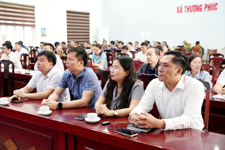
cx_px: 112
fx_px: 274
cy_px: 75
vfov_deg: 30.6
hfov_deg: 44.7
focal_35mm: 44
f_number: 4.5
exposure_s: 1/125
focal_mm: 43.8
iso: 1250
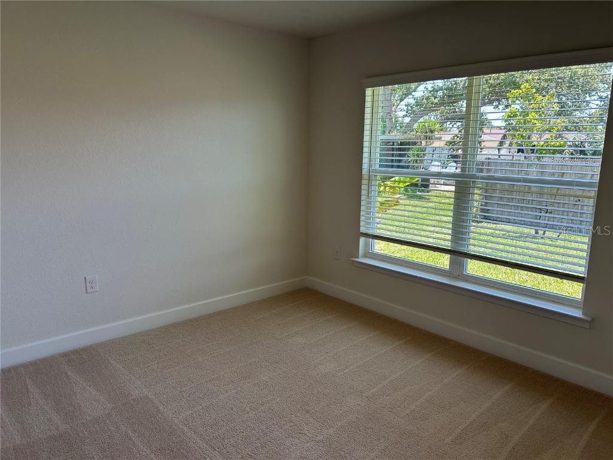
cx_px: 306
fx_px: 460
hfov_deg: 67.3
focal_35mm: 26
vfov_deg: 53.1
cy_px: 230
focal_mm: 5.7
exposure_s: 1/234
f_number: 1.5
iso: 40
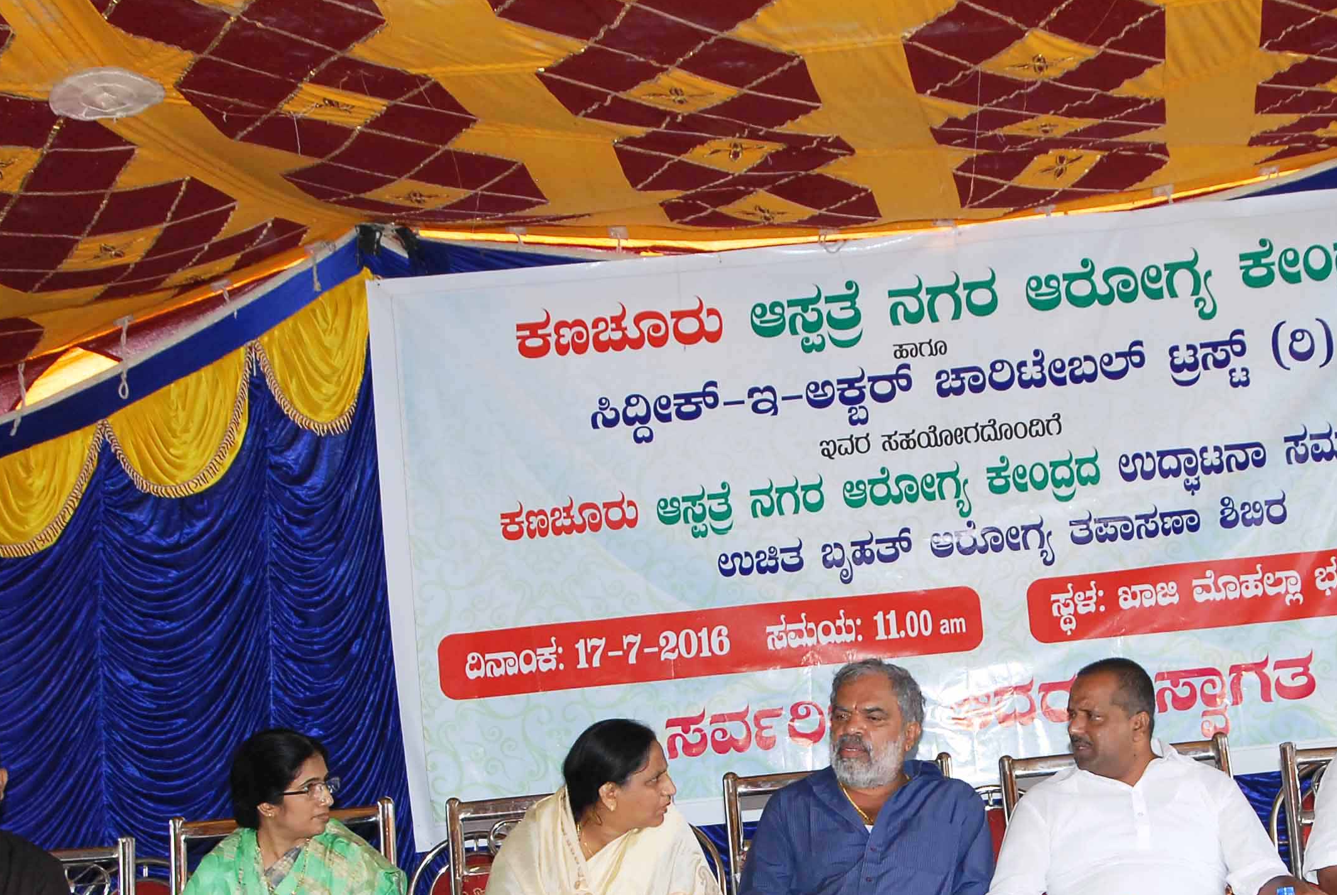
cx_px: 878
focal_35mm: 71
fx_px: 2640
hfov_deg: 28.3
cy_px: 801
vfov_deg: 18.9
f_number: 5.6
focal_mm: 26
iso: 400
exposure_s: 1/125
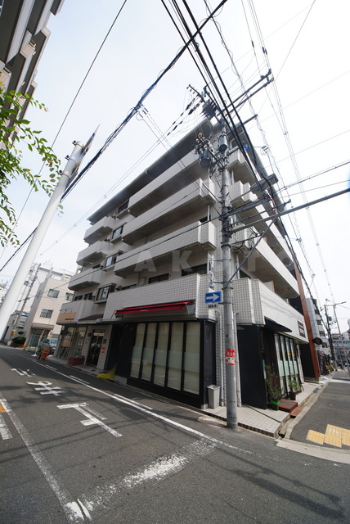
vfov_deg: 112.6
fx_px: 175
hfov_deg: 90.1
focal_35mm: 12
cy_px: 262
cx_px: 175
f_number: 10
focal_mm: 8
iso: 200
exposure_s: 1/250
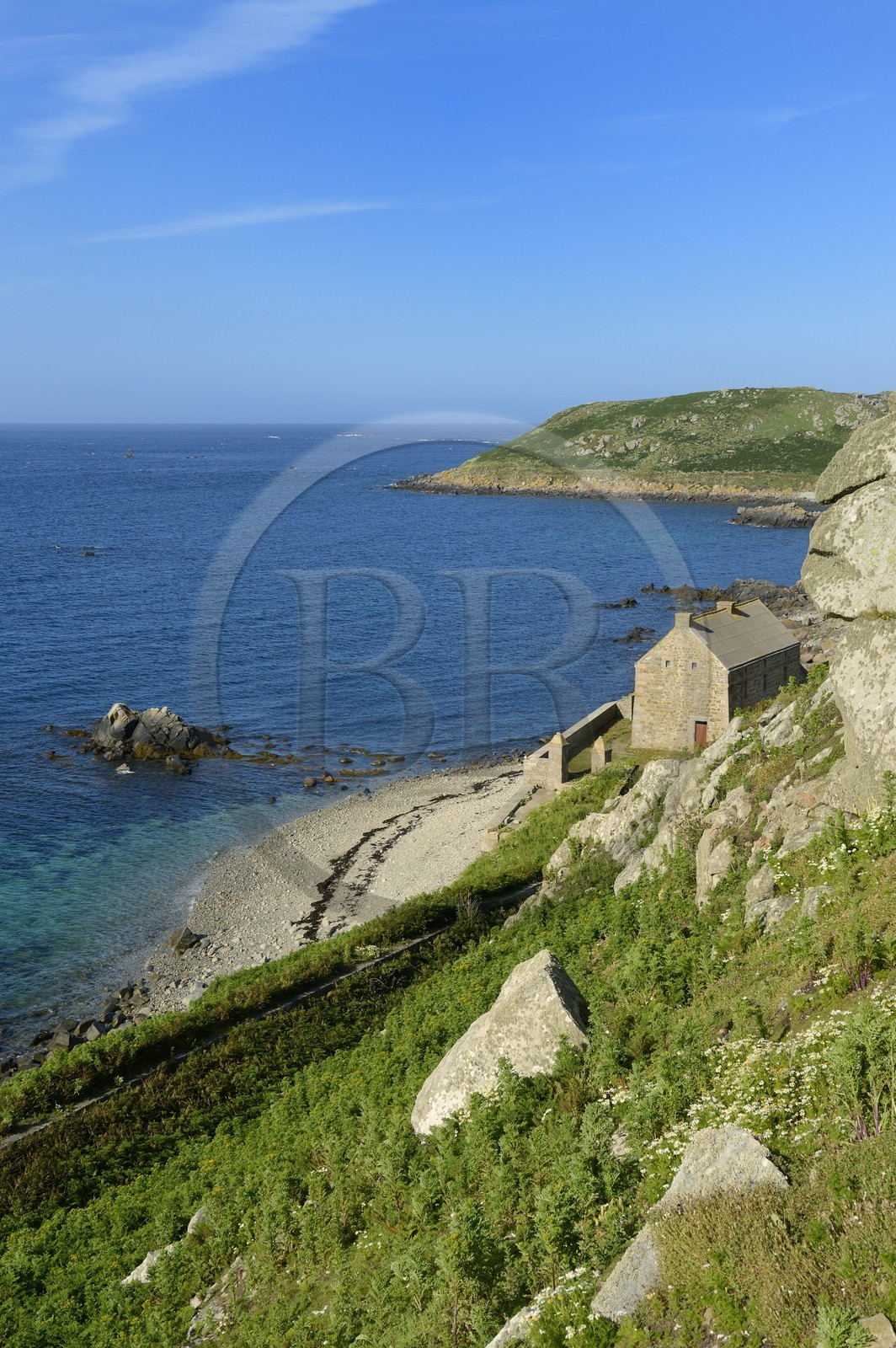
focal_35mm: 44
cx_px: 448
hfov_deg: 30.5
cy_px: 674
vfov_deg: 44.5
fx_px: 1645
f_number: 11
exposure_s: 1/320
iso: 200
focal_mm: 44
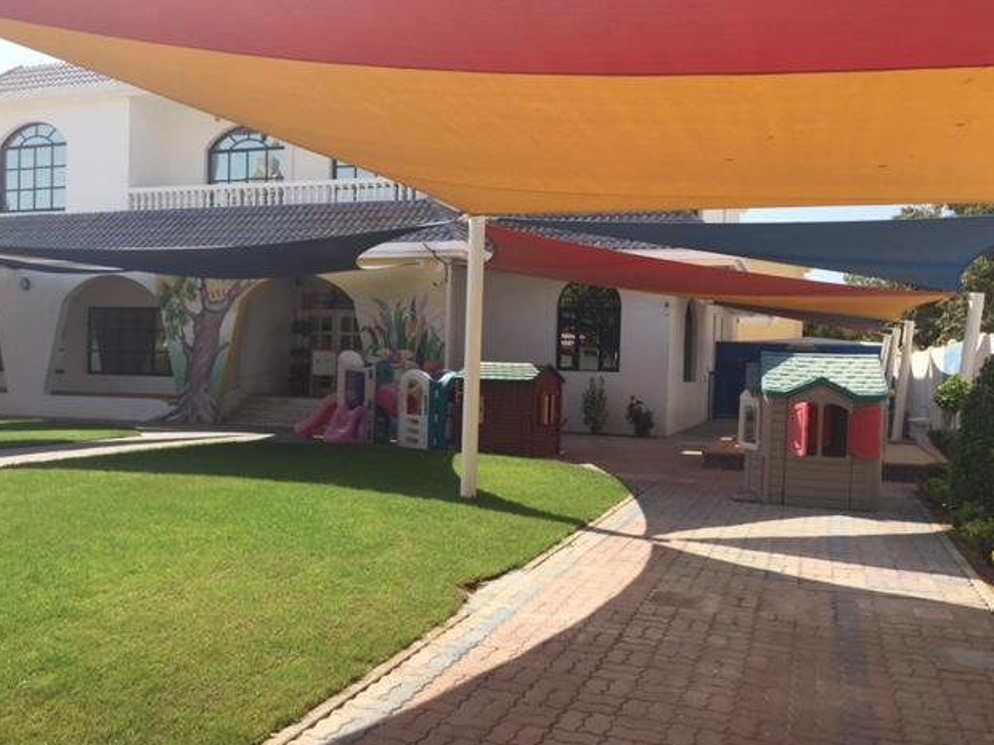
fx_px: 861
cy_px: 382
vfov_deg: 46.8
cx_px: 493
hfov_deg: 60.0
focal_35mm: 30
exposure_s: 1/1721
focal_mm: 4.15
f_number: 2.2
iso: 32
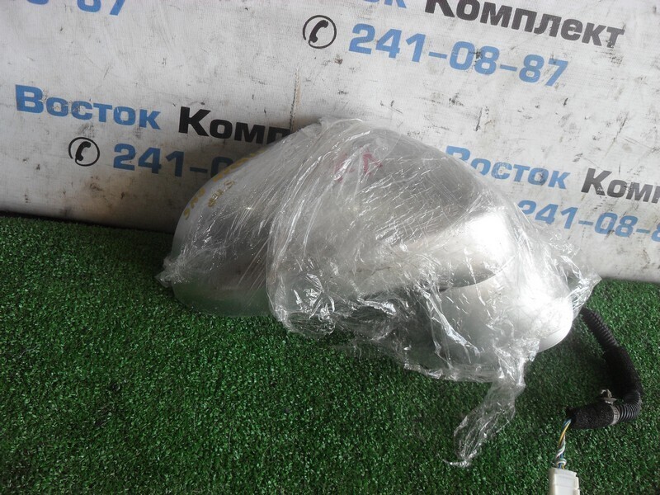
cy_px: 248
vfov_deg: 40.7
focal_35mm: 35
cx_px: 330
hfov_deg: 52.6
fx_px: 667
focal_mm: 6.2
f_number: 2.8
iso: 100
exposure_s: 1/90
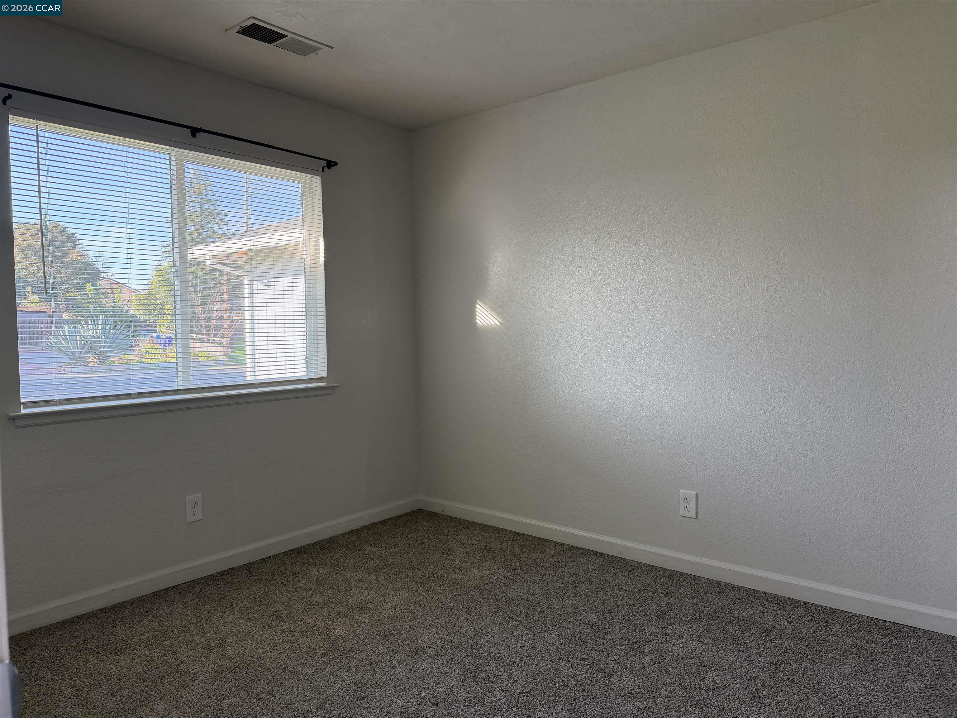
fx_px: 664
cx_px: 478
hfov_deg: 71.6
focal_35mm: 24
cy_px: 359
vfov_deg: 56.8
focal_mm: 6.76
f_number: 1.78
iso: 200
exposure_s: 1/207
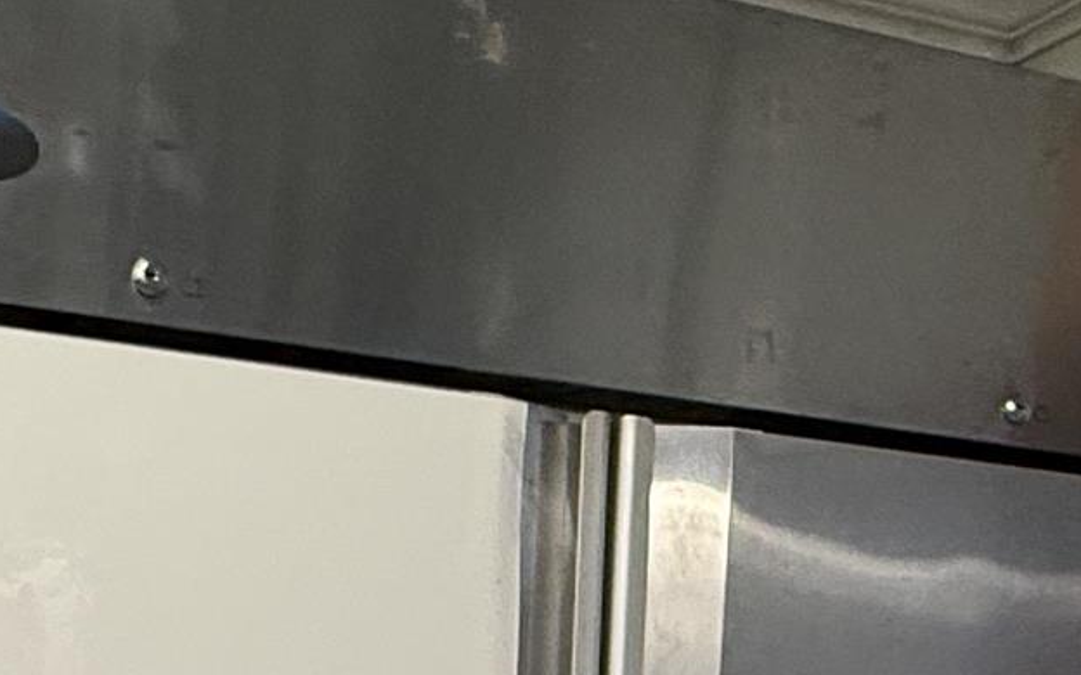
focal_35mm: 73
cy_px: 1215
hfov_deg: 28.0
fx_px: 2151
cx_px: 350
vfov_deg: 15.4
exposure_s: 1/126
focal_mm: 2.22
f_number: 2.2
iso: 250
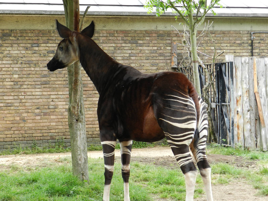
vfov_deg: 17.6
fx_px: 650
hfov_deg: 23.3
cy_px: 100
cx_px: 134
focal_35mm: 84
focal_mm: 14.9
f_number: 4.4
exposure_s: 1/50
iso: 160
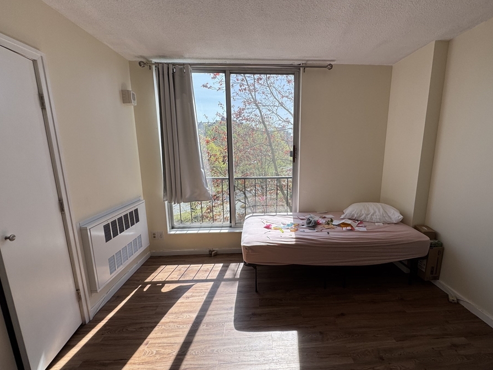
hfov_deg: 94.3
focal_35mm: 16
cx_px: 267
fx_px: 228
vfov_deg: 78.1
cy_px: 193
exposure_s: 1/578
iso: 40
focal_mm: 2.22
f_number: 2.2
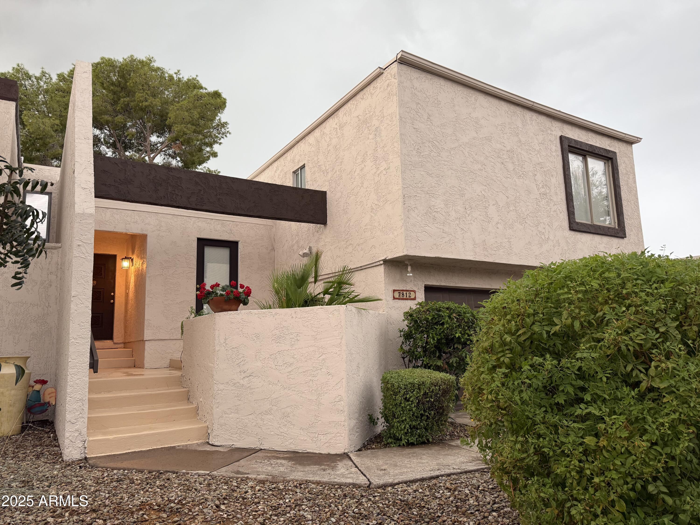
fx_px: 485
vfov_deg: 56.8
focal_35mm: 24
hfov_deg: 71.6
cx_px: 350
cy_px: 262
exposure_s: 1/120
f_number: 1.78
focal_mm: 6.76
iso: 160
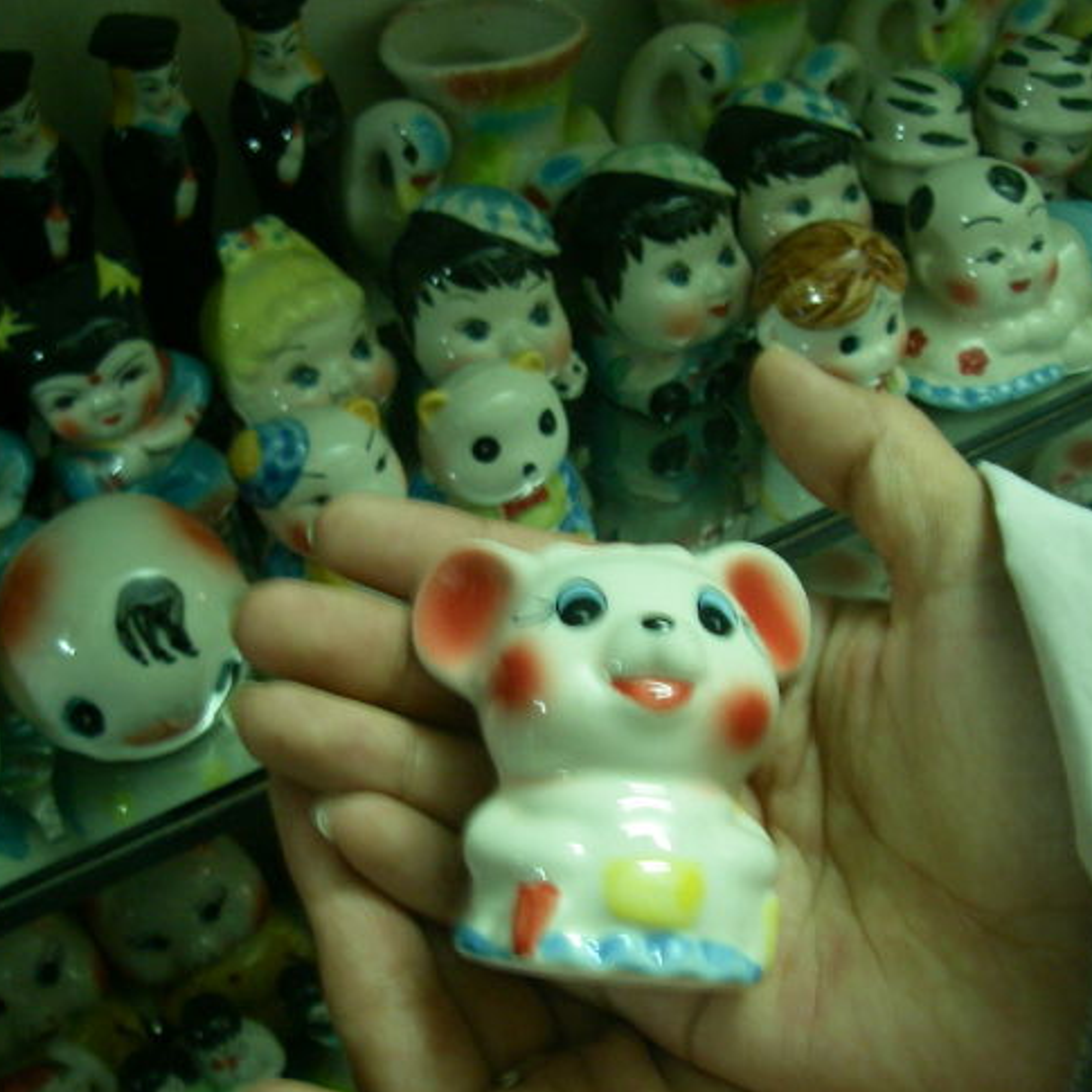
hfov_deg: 37.6
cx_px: 556
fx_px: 1606
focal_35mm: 45
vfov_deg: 37.6
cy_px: 546
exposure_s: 1/4
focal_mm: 6.3
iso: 200
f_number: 3.3
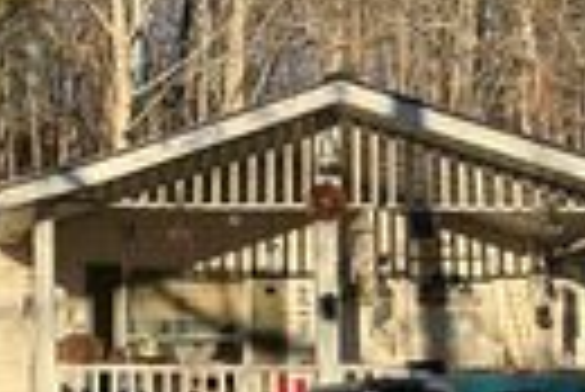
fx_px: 1562
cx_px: 22
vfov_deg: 14.2
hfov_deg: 20.6
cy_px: 309
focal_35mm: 96
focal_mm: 6.86
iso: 80
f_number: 1.78
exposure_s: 1/2299
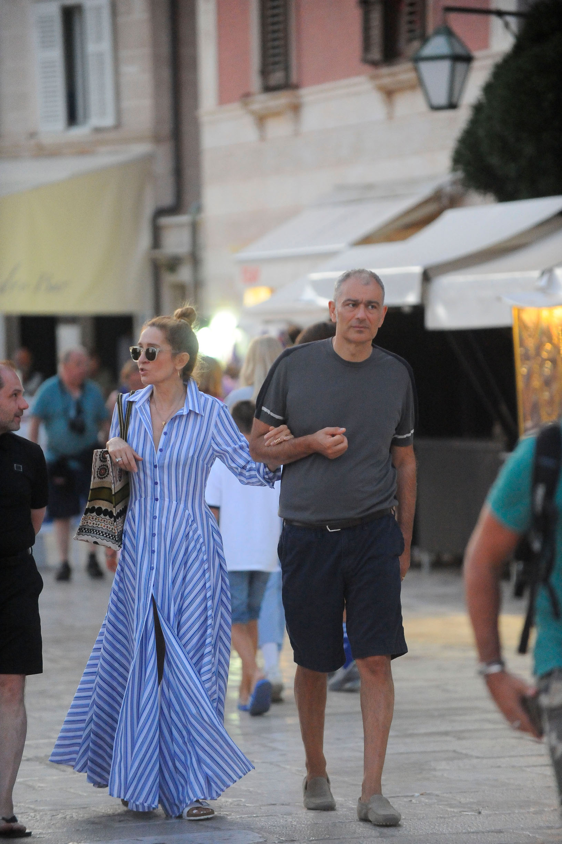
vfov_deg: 10.3
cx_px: 281
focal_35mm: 200
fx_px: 4689
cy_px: 422
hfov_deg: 6.9
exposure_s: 1/400
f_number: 2.8
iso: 5600
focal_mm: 200
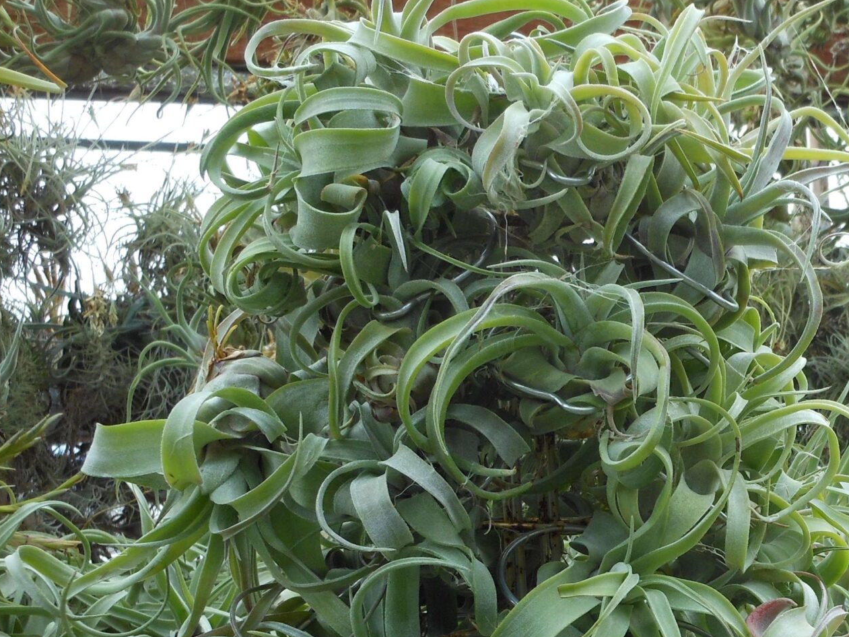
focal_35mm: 67
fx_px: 1643
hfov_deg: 27.7
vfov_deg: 21.4
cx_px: 788
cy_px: 591
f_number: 4
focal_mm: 5.9
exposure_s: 1/160
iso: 80
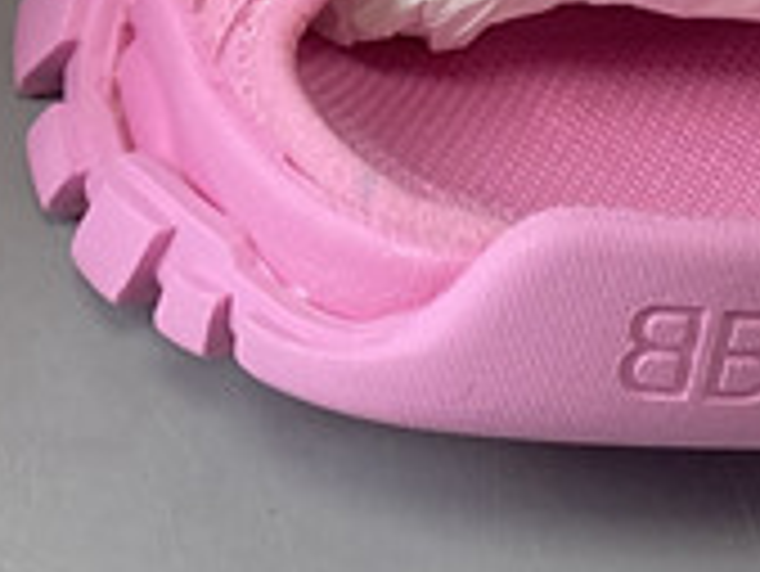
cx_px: -49
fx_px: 3383
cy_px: -180
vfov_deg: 9.5
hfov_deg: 12.6
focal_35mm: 154
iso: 125
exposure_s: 1/100
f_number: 1.8
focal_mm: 4.25
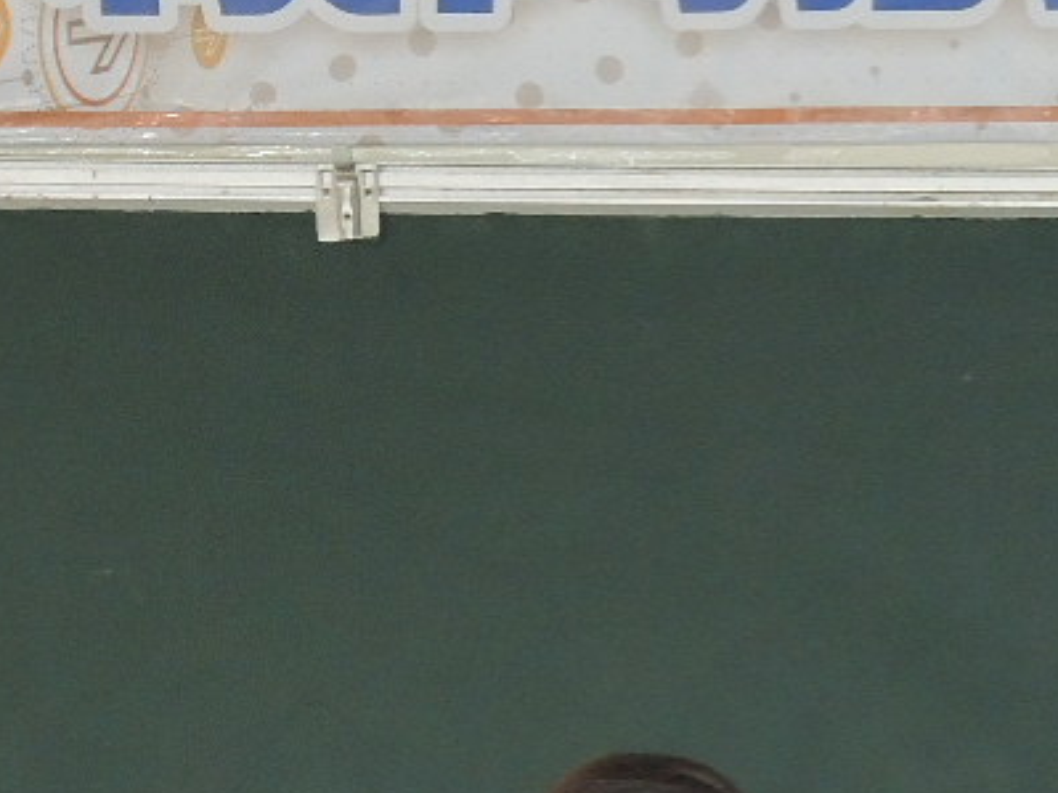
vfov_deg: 4.4
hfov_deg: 5.8
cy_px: 766
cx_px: 1244
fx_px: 10419
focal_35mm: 341
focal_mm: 17.7
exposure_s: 1/13
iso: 560
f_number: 3.2
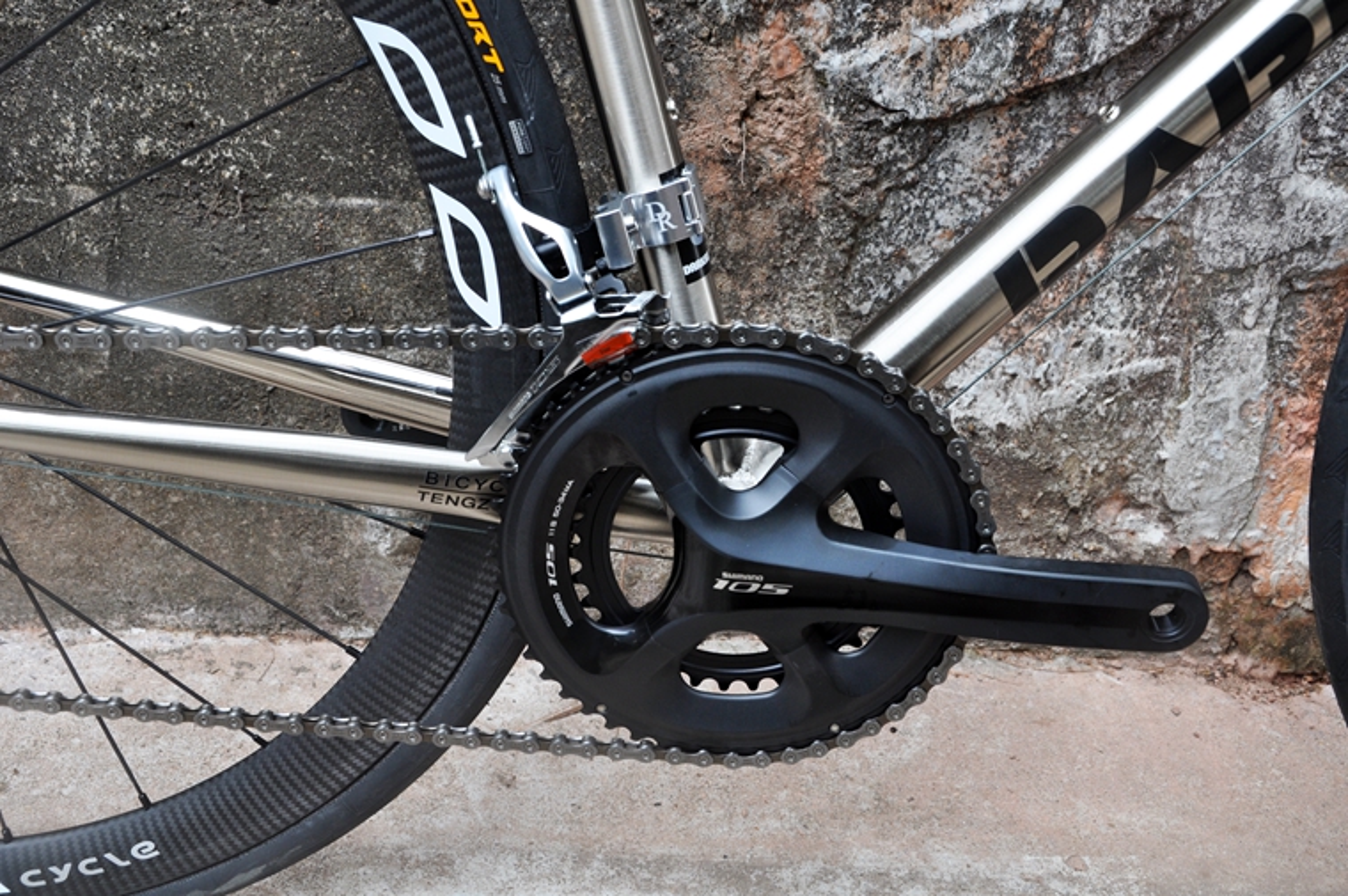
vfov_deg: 31.8
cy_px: 448
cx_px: 674
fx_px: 1571
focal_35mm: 42
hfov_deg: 46.4
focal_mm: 28
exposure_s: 1/60
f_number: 8
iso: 400
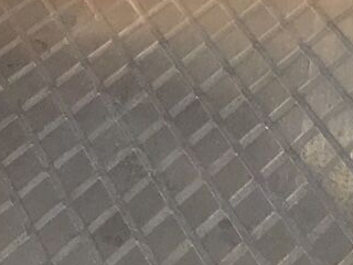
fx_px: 1509
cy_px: 222
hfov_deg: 13.3
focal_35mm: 148
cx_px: 202
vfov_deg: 10.0
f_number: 2.2
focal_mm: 4.15
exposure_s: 1/4
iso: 100
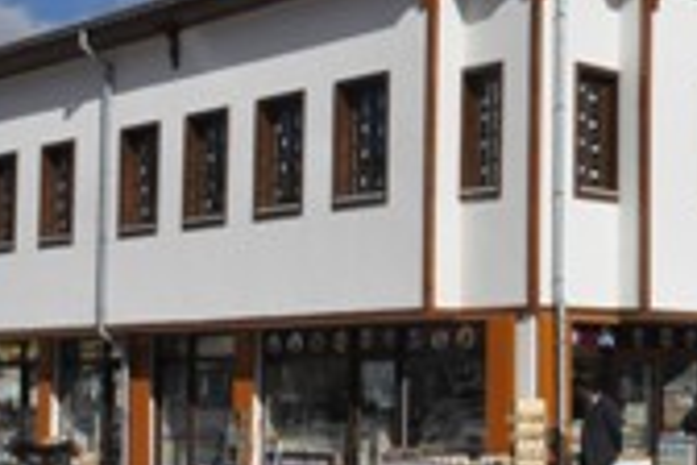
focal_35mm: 72
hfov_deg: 25.5
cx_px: 813
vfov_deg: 18.9
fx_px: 1394
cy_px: 307
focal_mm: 18
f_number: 22
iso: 800
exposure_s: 1/500
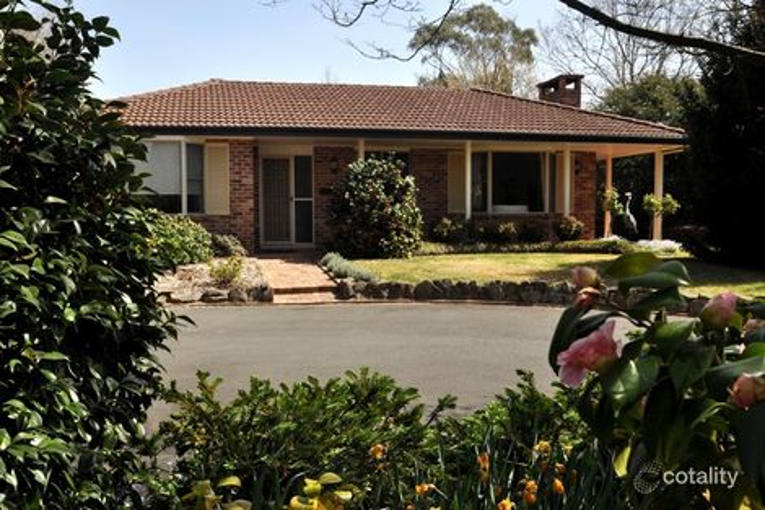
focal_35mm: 32
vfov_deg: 41.7
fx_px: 669
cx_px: 382
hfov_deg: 59.5
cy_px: 255
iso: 200
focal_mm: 21
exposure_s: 1/200
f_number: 13
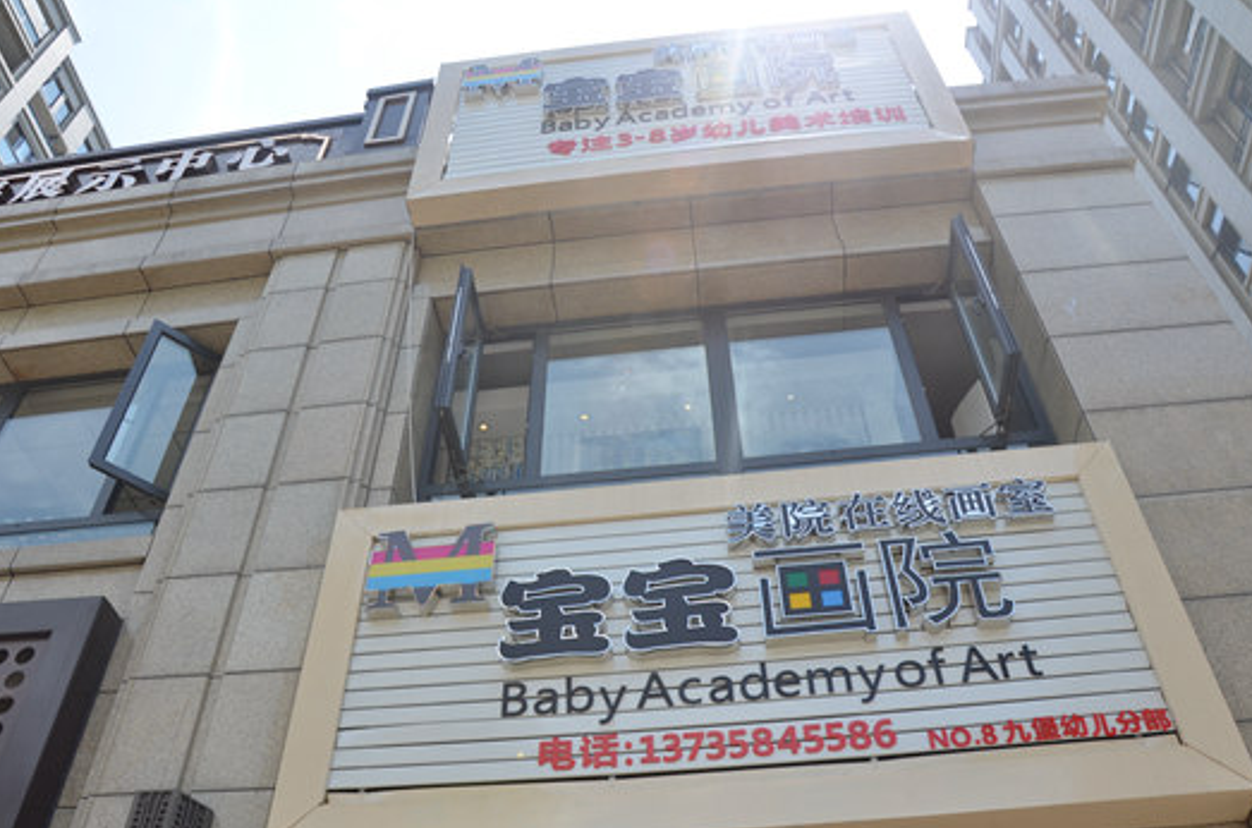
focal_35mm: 31
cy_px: 465
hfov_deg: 60.3
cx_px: 584
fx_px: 1075
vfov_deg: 42.0
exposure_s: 1/160
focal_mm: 18
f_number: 8
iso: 100
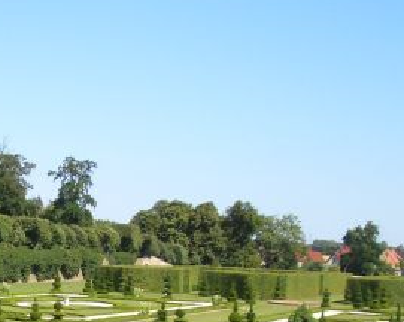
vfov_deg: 14.6
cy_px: 402
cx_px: 3
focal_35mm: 101
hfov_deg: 18.5
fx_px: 1206
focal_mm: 5.8
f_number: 4.3
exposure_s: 1/250
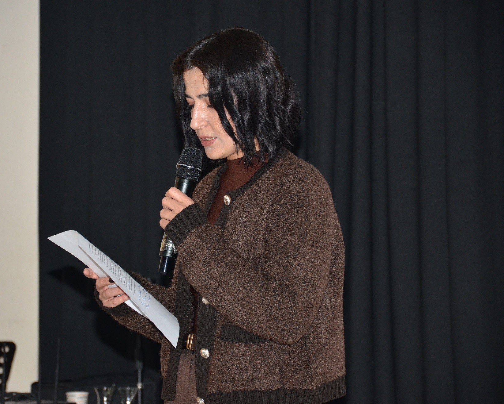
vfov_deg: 7.8
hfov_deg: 9.8
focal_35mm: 198
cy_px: 202
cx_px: 206
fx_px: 2954
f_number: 5.6
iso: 800
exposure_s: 1/60
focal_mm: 116
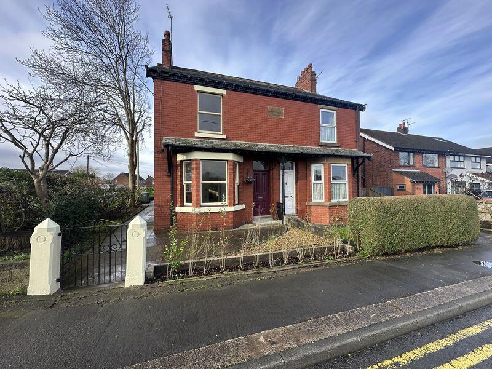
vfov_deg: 85.7
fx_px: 199
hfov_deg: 102.1
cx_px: 246
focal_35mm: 14
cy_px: 184
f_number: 2.2
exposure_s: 1/387
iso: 40
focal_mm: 2.22
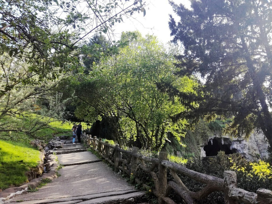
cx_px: 136
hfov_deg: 65.3
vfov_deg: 51.4
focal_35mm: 27
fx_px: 212
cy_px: 102
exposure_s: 1/230
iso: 50
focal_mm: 3.79
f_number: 2
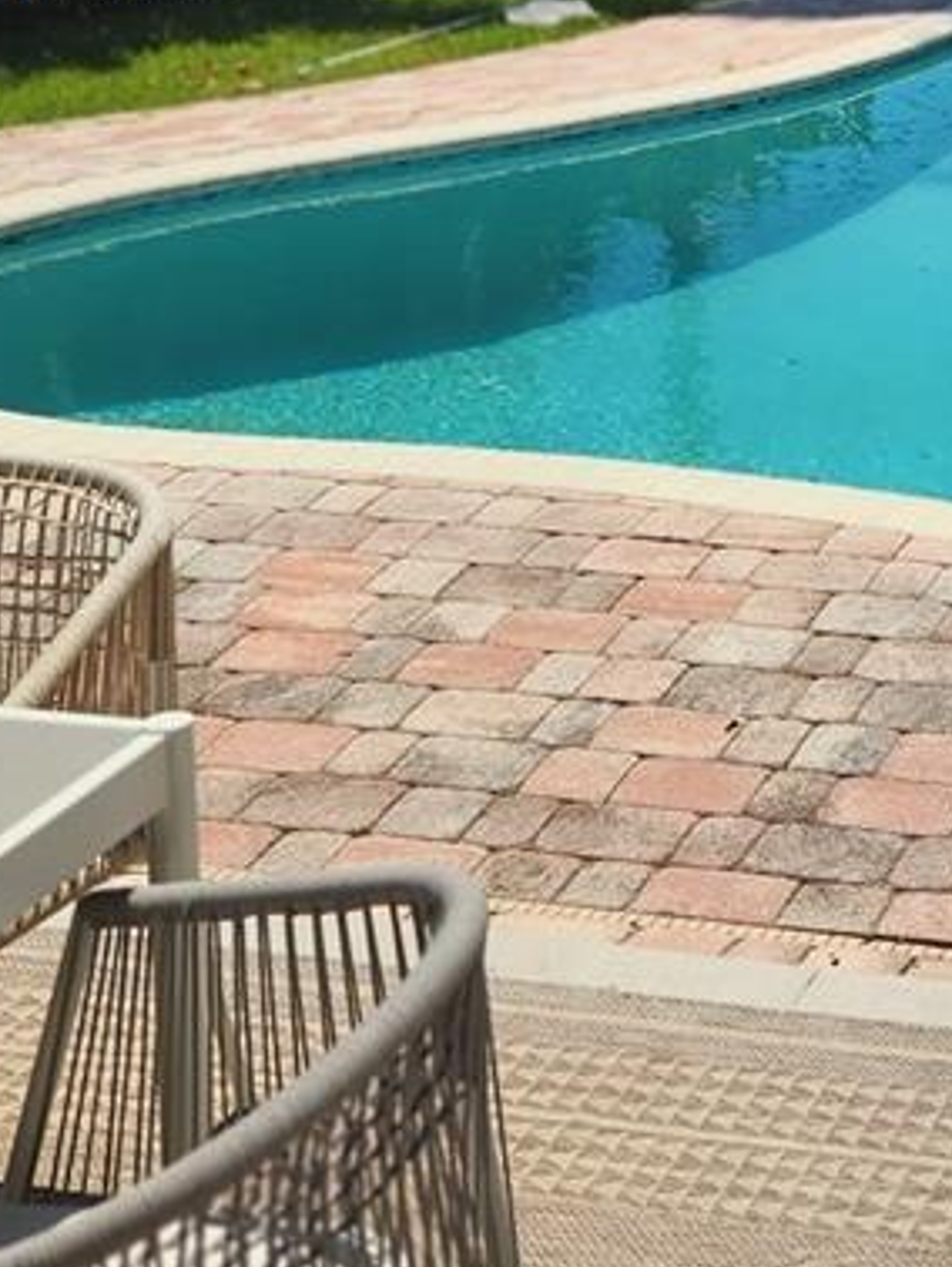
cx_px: 1136
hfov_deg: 19.1
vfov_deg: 25.3
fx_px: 2674
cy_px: -23
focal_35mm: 73
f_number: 1.8
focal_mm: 5.4
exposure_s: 1/1218
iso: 20
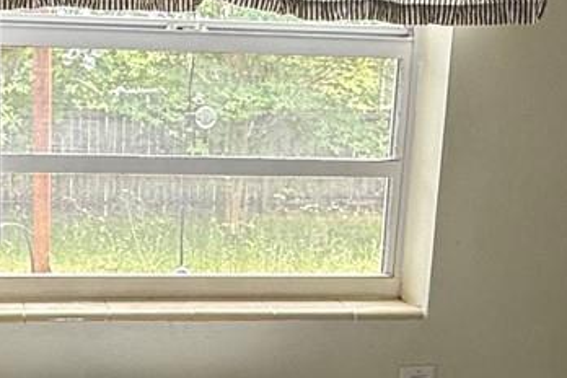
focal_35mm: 67
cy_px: 342
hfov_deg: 29.6
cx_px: 143
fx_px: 1055
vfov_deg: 19.9
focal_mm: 2.22
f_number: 2.2
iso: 80
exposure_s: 1/99
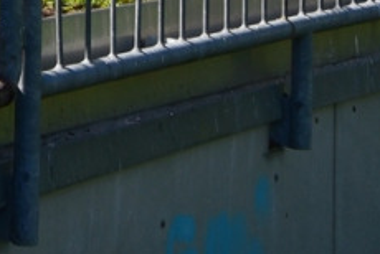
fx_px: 2822
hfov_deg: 7.6
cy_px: -600
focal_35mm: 267
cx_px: -163
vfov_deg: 4.8
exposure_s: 1/500
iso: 400
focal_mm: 38
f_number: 11
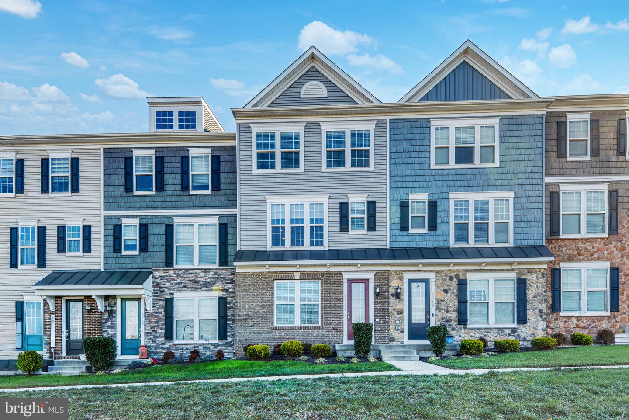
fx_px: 367
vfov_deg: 59.5
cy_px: 210
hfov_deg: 81.2
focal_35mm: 21
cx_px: 314
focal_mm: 21
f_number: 8
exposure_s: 1/1250
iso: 400
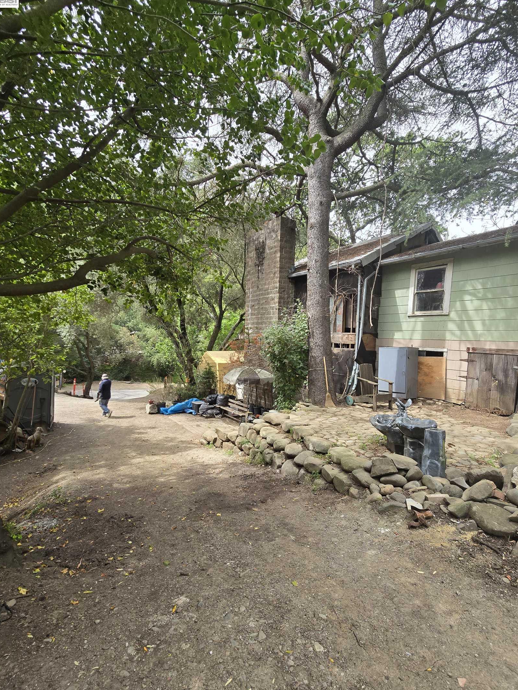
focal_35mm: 14
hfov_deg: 85.7
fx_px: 279
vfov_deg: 101.9
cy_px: 366
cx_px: 254
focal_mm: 2.2
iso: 50
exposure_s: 1/444
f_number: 2.2
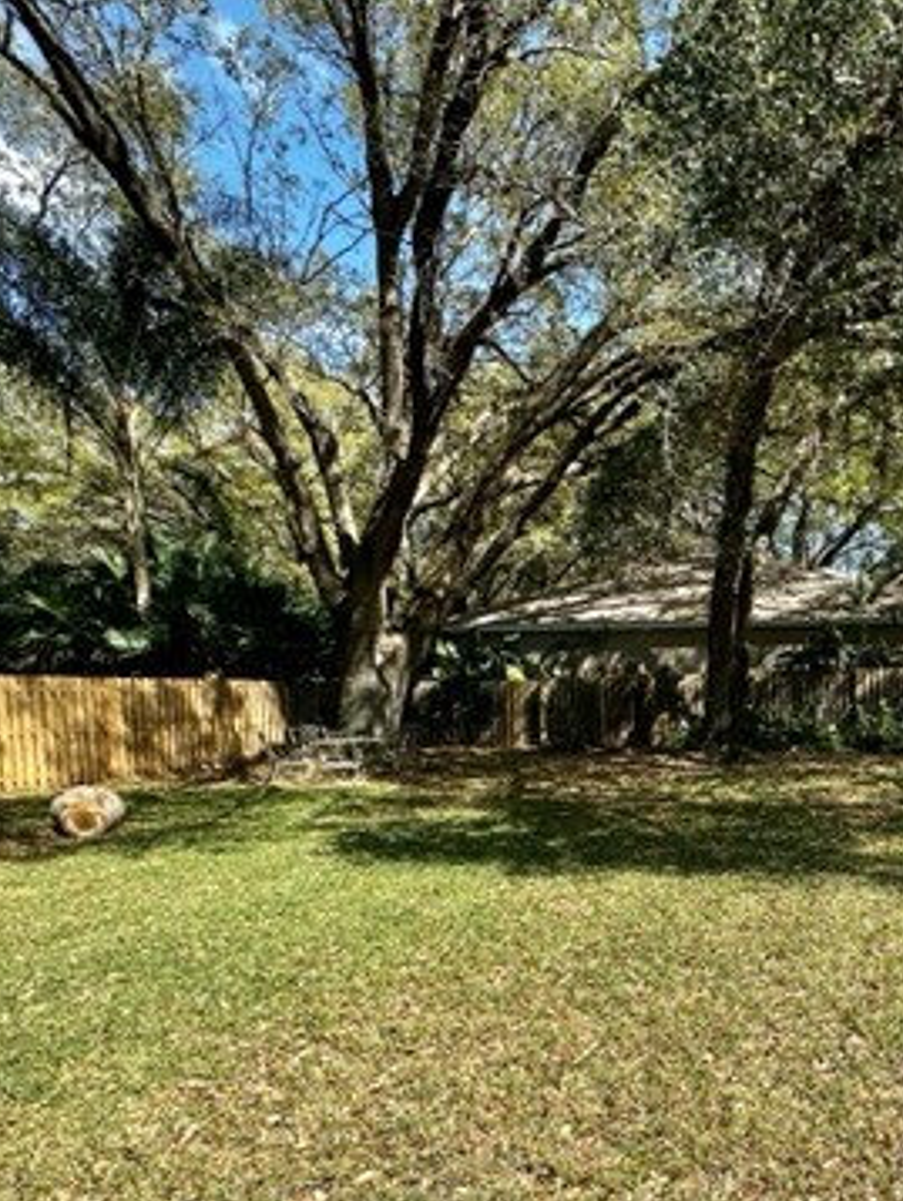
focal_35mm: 25
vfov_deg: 68.3
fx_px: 869
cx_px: 806
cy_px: 748
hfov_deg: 49.2
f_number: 2.2
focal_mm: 2.22
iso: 40
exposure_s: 1/812
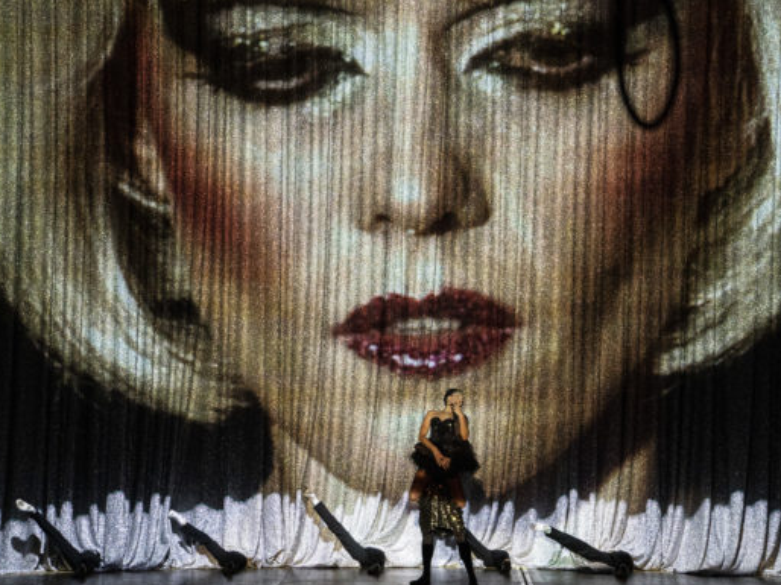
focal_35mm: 115
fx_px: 2593
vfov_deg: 12.9
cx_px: 409
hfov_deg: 17.1
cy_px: 295
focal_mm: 70
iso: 2500
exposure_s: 1/60
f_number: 4.5
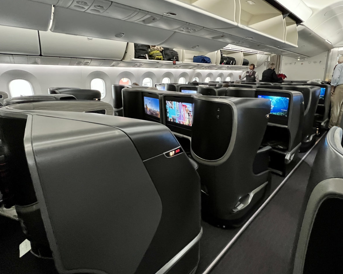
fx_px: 162
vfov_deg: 80.0
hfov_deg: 92.2
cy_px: 121
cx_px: 201
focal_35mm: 16
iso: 800
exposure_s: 1/56
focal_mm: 1.57
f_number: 1.8
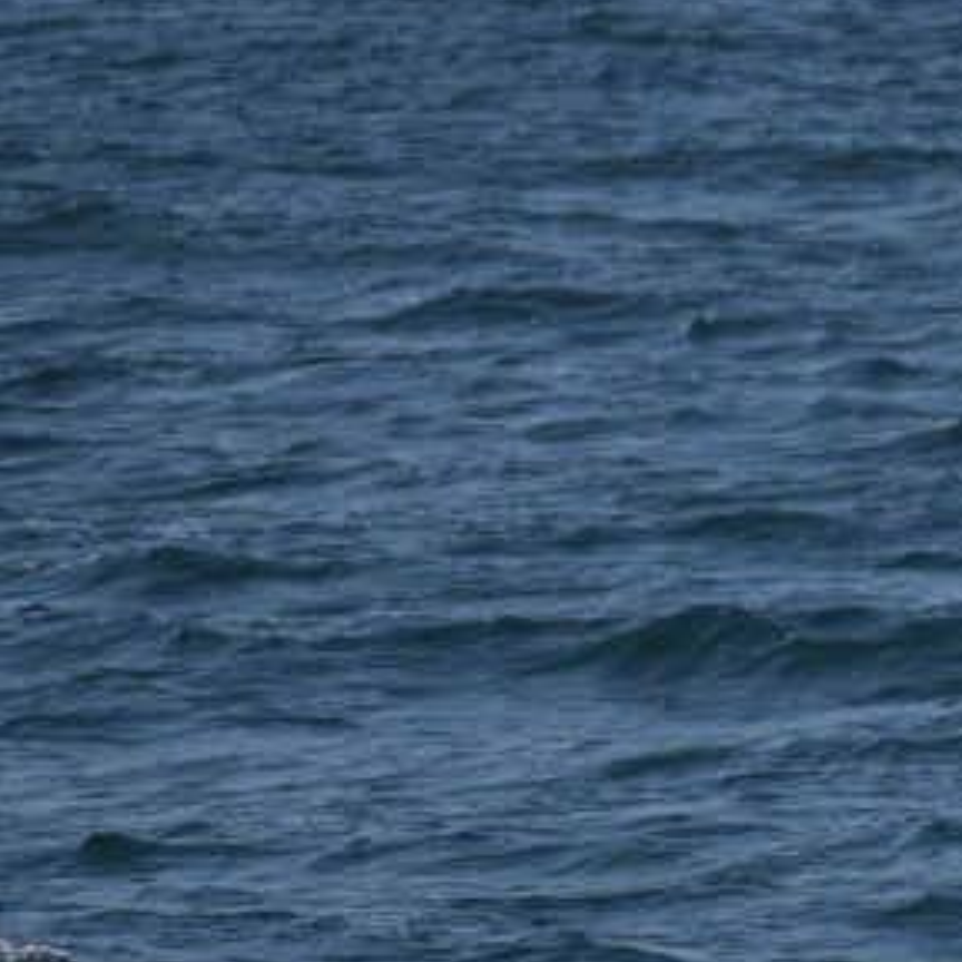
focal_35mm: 622
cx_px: 1186
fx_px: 19557
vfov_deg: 2.8
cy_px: 1019
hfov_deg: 2.8
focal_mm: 130
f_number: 5
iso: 200
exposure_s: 1/4000
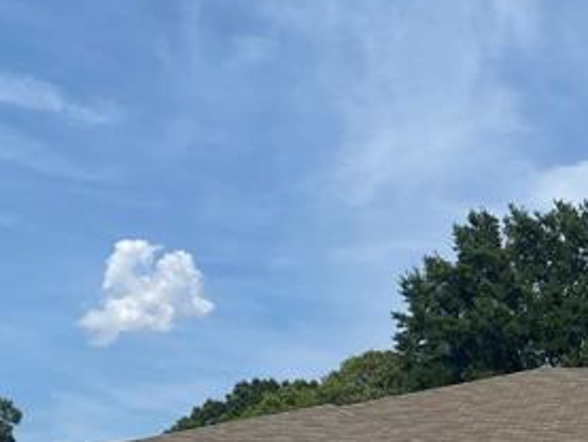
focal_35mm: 75
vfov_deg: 19.1
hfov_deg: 24.6
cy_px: 444
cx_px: 611
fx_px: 1275
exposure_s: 1/5025
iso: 32
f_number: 1.8
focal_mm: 4.25
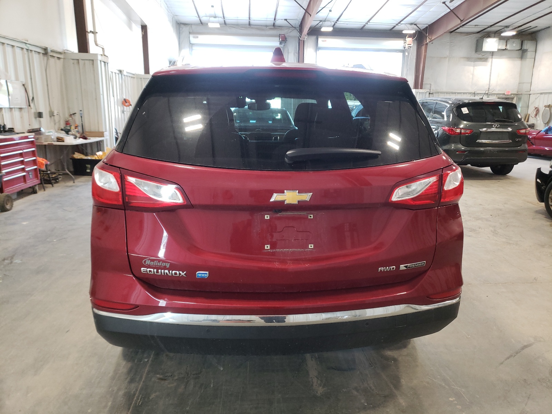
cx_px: 276
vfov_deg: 53.1
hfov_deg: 67.3
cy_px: 207
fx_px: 415
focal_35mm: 26
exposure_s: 1/60.2
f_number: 1.5
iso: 138
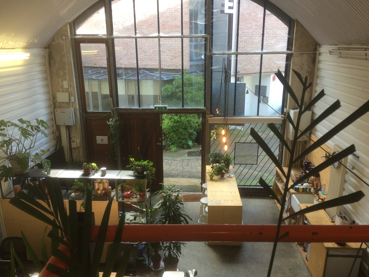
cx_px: 184
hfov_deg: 61.7
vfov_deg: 48.2
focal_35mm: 29
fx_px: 309
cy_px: 138
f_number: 2.2
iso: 40
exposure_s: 1/50
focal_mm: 4.15
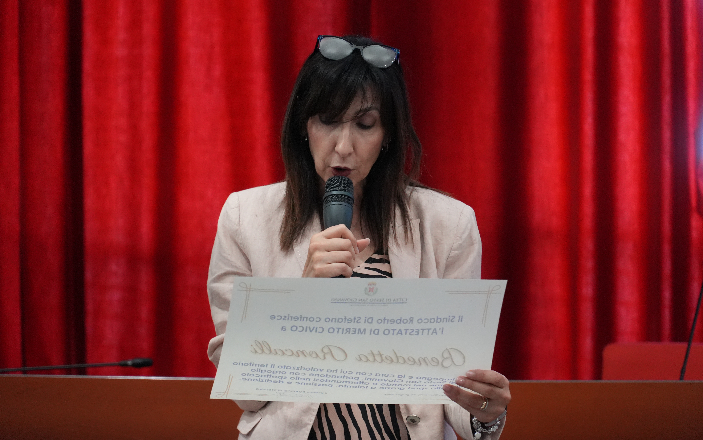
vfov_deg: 8.1
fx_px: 3094
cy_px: 206
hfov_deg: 13.0
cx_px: 352
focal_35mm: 162
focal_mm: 105
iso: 3200
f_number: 4
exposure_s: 1/125
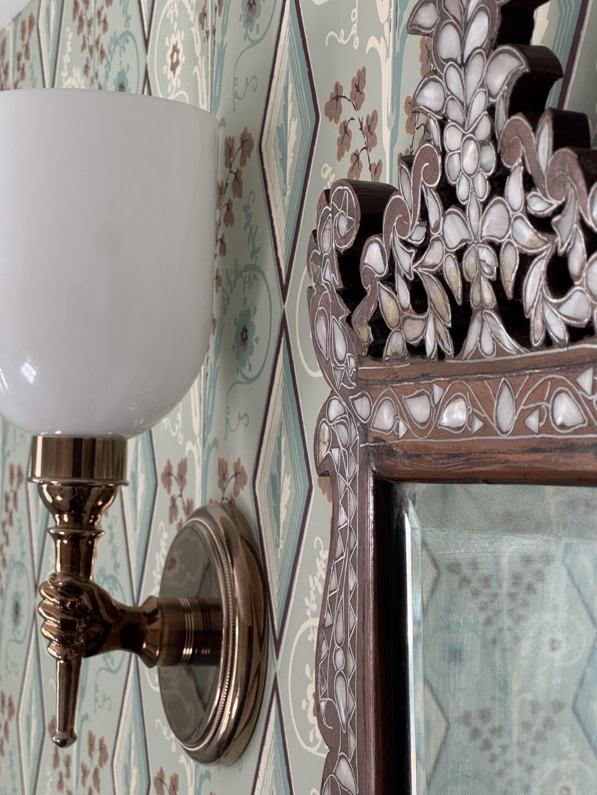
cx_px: 298
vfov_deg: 25.3
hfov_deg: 19.1
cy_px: 398
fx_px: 1771
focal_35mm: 77
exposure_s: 1/99
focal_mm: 9
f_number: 2.8
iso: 200
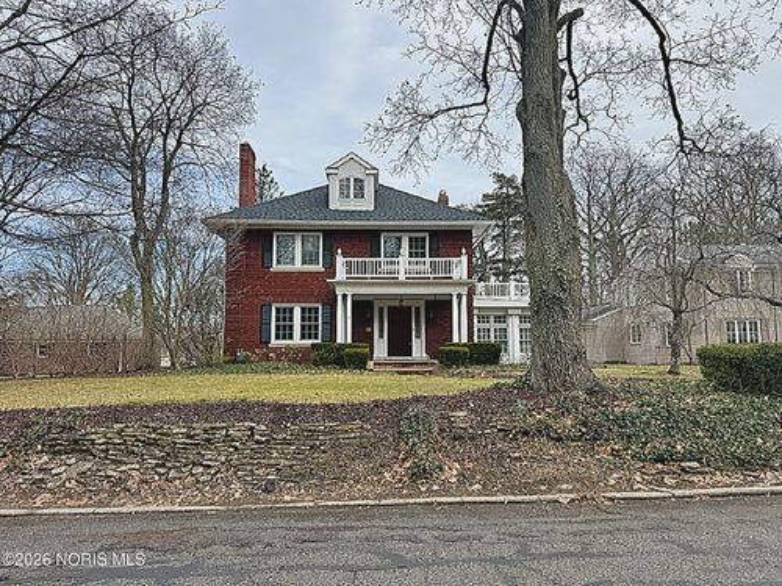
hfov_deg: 71.6
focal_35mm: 24
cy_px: 293
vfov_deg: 56.8
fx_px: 542
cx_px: 391
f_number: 1.78
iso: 80
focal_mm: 6.76
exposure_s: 1/1869
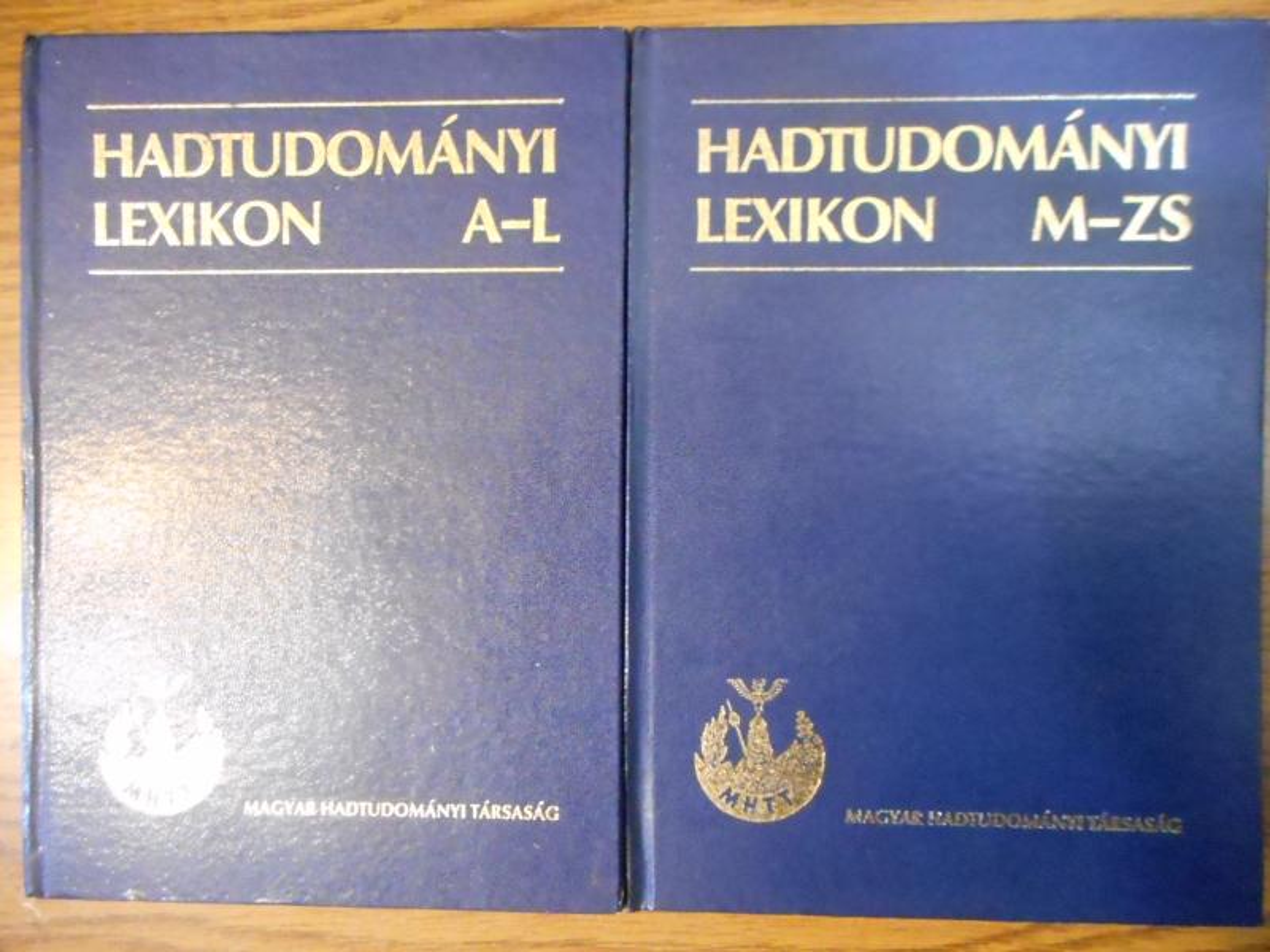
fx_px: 917
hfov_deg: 69.4
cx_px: 635
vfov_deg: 54.9
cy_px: 476
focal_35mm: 25
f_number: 3.7
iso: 1600
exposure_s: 1/5
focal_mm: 4.5
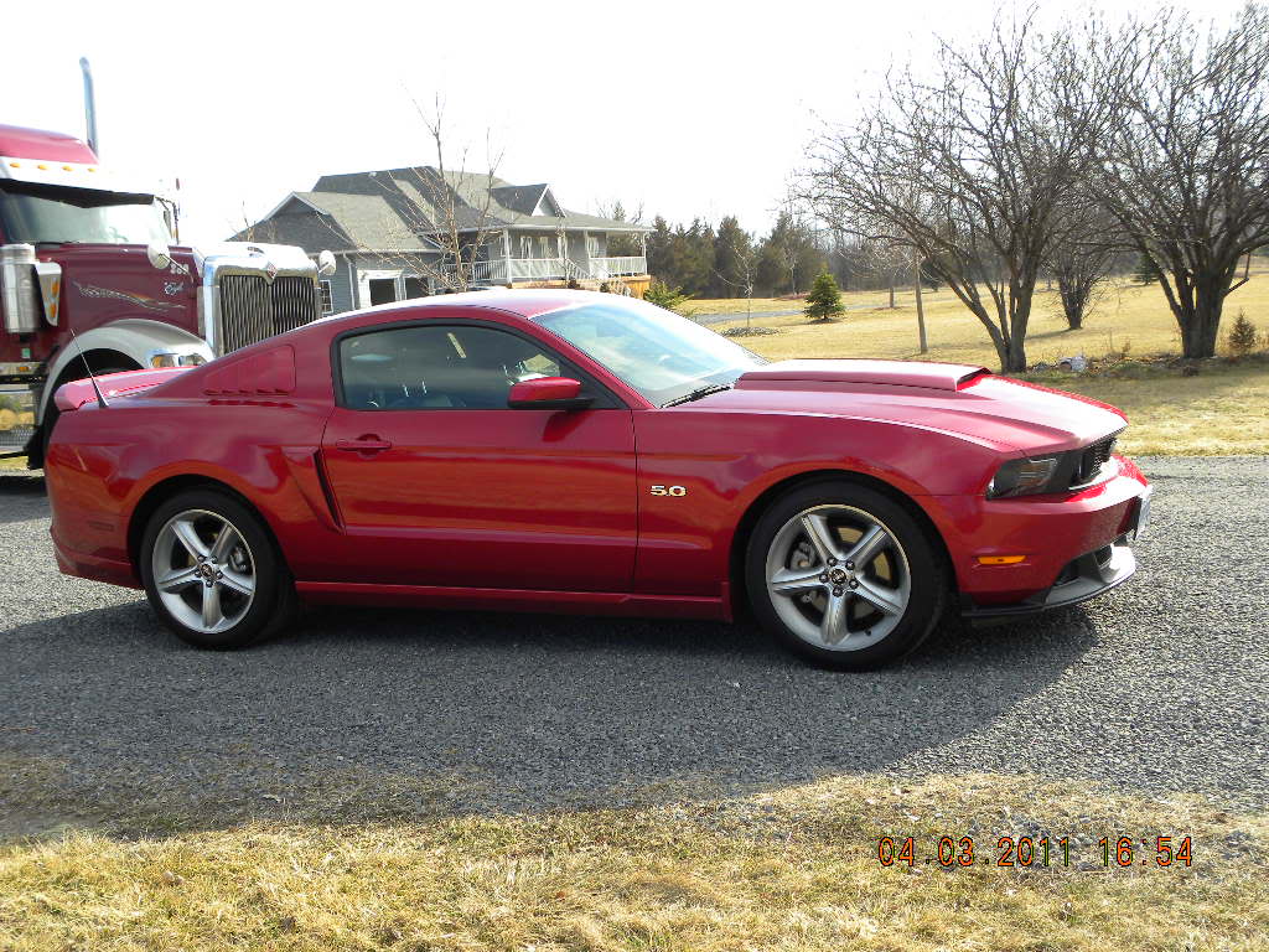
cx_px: 634
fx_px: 1686
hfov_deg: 41.2
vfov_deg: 31.5
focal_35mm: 46
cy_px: 476
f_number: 4.5
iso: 64
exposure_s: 1/211
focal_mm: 8.2
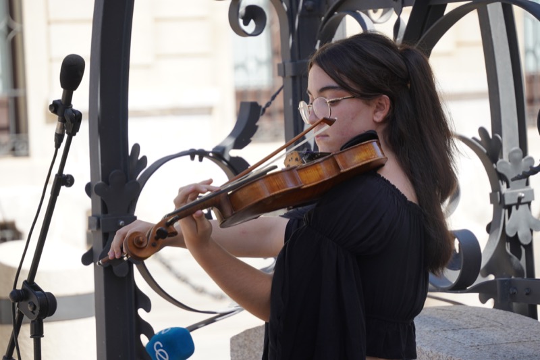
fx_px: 2579
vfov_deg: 8.0
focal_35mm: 172
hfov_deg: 12.0
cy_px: 180
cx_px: 270
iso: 100
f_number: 5.6
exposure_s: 1/200
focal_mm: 115
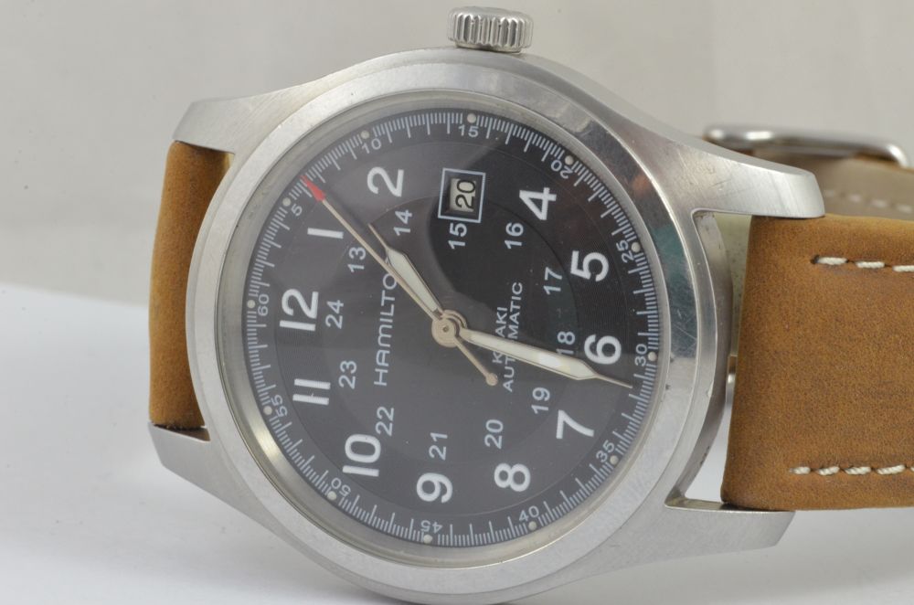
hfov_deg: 13.1
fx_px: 3990
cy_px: 302
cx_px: 457
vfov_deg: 8.7
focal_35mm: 158
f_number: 32
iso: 1250
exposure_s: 1/20
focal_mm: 105
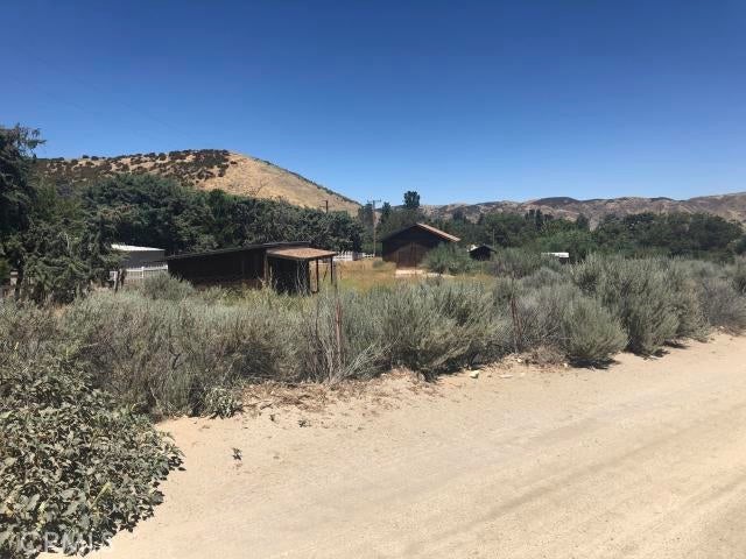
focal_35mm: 28
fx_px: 603
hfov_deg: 63.4
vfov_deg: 49.7
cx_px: 373
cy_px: 280
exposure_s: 1/2525
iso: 20
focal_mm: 4
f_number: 1.8
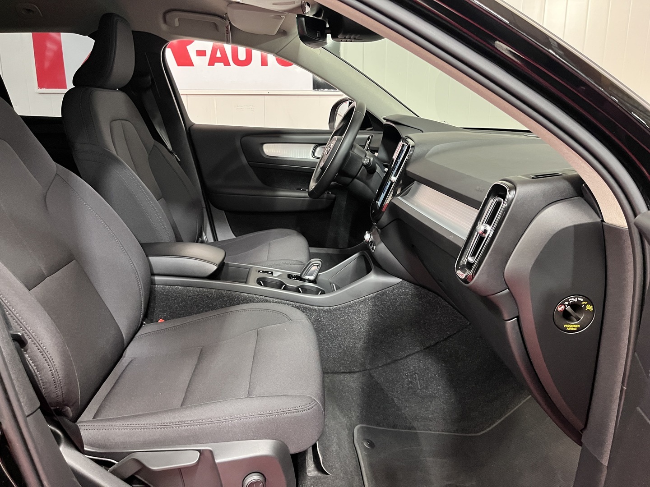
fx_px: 488
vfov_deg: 53.1
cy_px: 244
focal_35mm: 26
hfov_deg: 67.3
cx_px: 325
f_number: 1.6
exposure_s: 1/42
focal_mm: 5.1
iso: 500
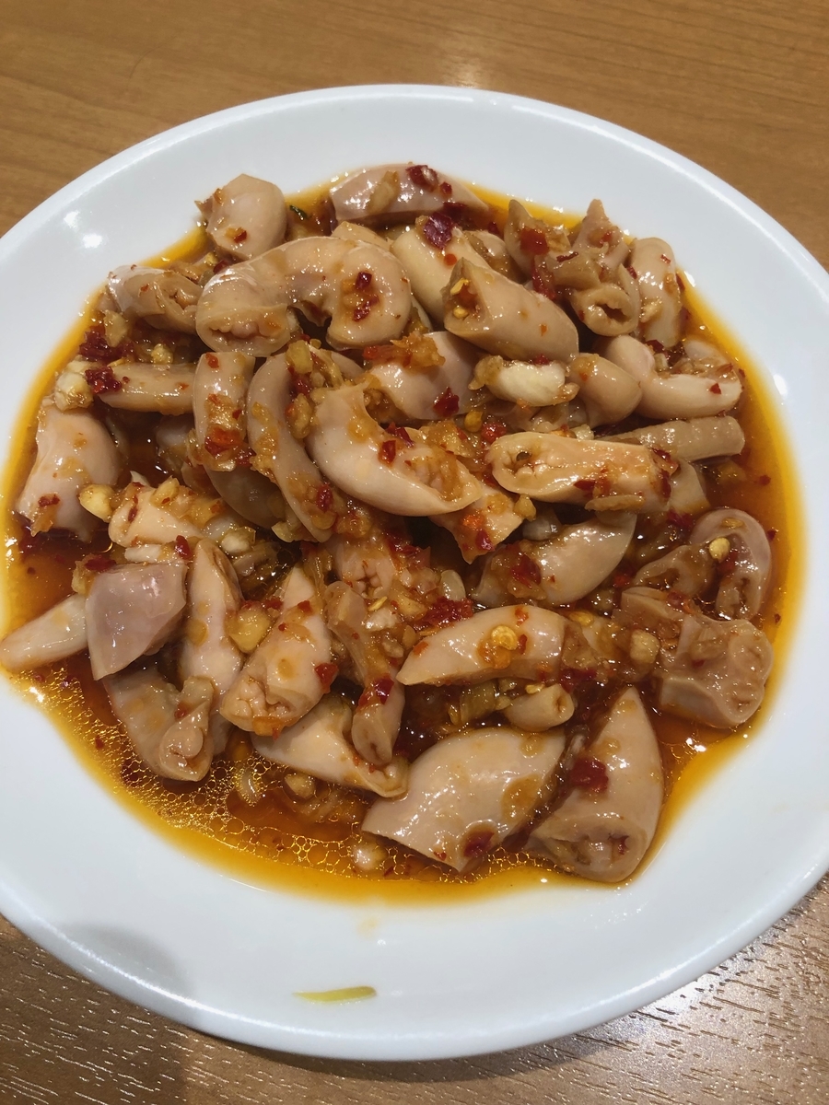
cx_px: 414
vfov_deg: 63.4
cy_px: 552
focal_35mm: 28
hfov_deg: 49.7
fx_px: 894
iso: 25
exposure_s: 1/30
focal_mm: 4
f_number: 1.8
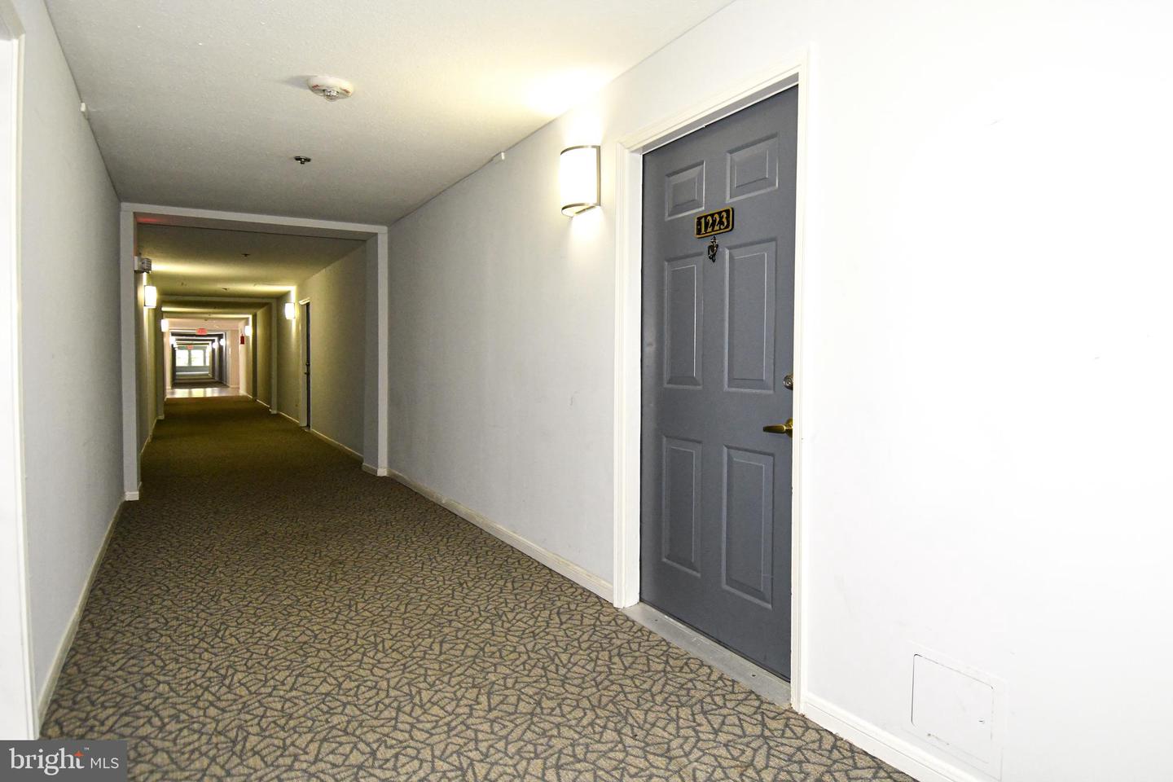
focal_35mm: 18
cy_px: 391
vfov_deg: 67.4
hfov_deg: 90.0
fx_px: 586
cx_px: 586
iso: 2000
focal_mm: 12
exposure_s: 1/60
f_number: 4
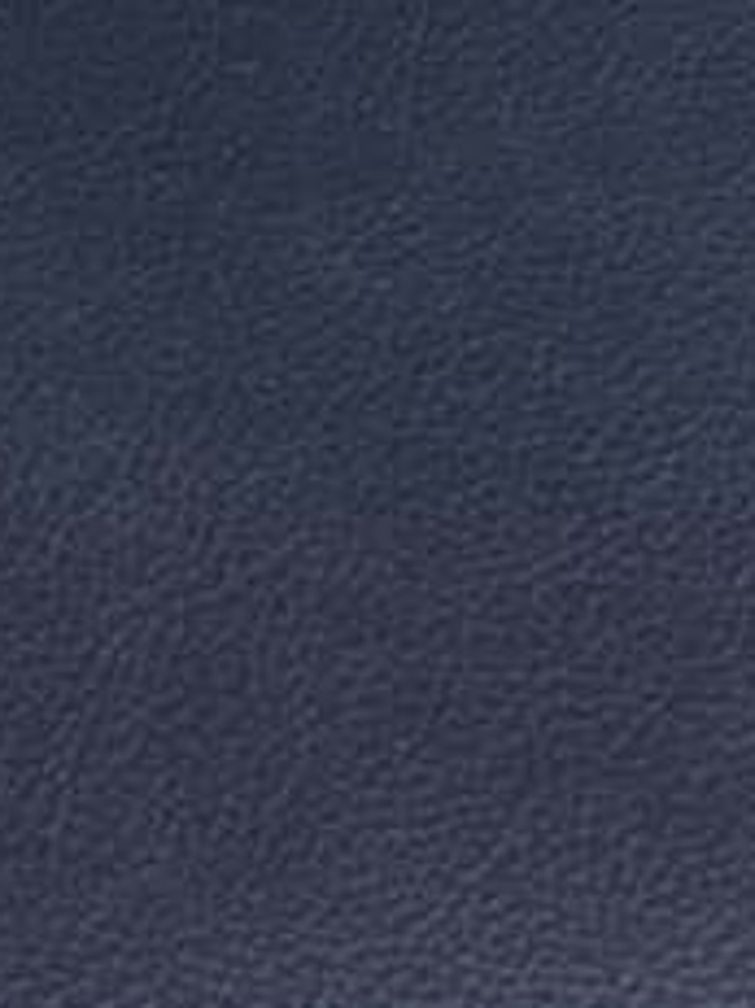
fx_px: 5239
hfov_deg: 8.2
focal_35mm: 180
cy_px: 26
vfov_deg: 10.9
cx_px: 113
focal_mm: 5.1
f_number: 1.6
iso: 40
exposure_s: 1/254
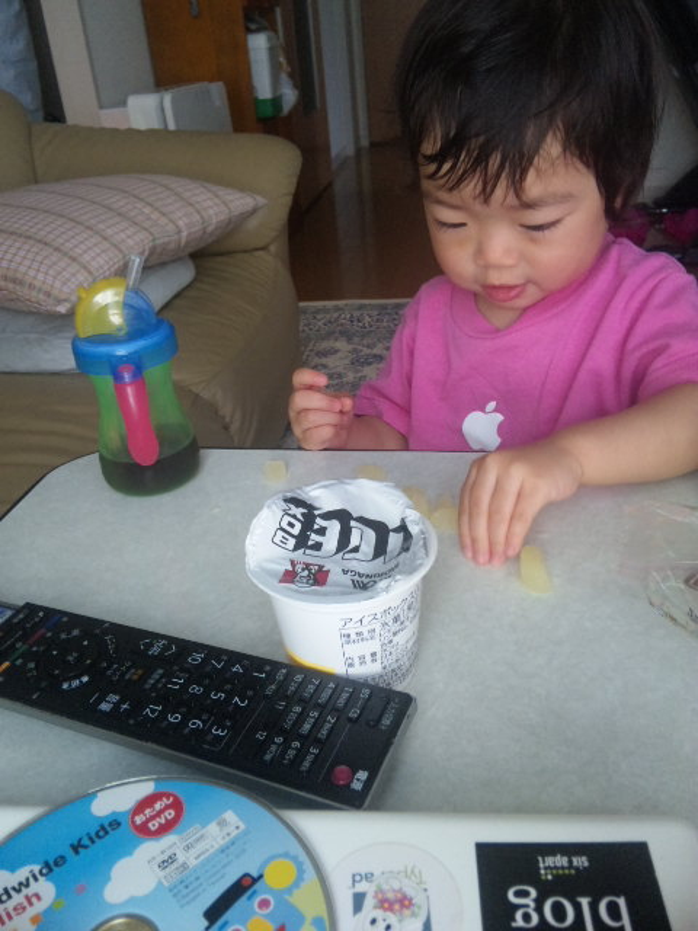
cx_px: 349
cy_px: 466
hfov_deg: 48.2
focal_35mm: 29
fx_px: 780
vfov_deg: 61.7
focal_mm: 4.82
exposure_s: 1/50
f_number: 2.8
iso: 141
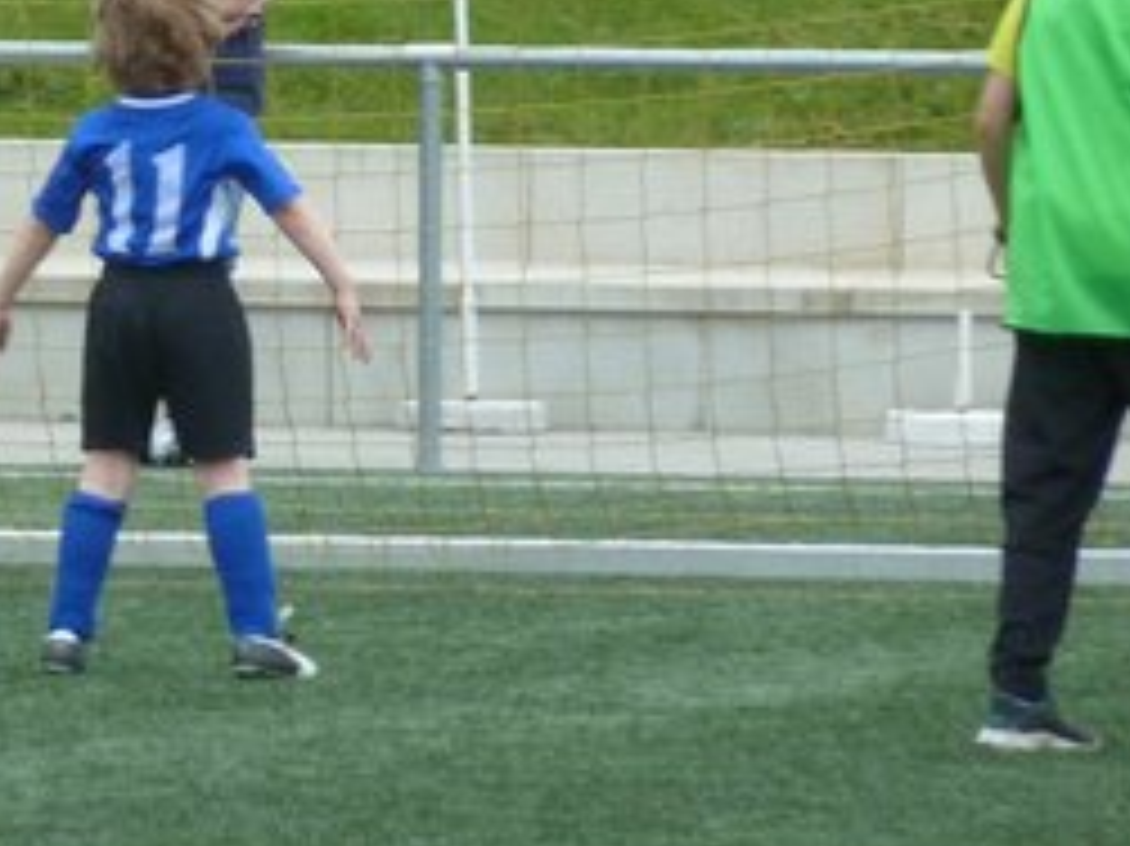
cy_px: 70
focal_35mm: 837
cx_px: -248
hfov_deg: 2.4
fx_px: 27310
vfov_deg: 1.8
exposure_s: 1/320
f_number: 4.9
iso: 160
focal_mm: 49.2
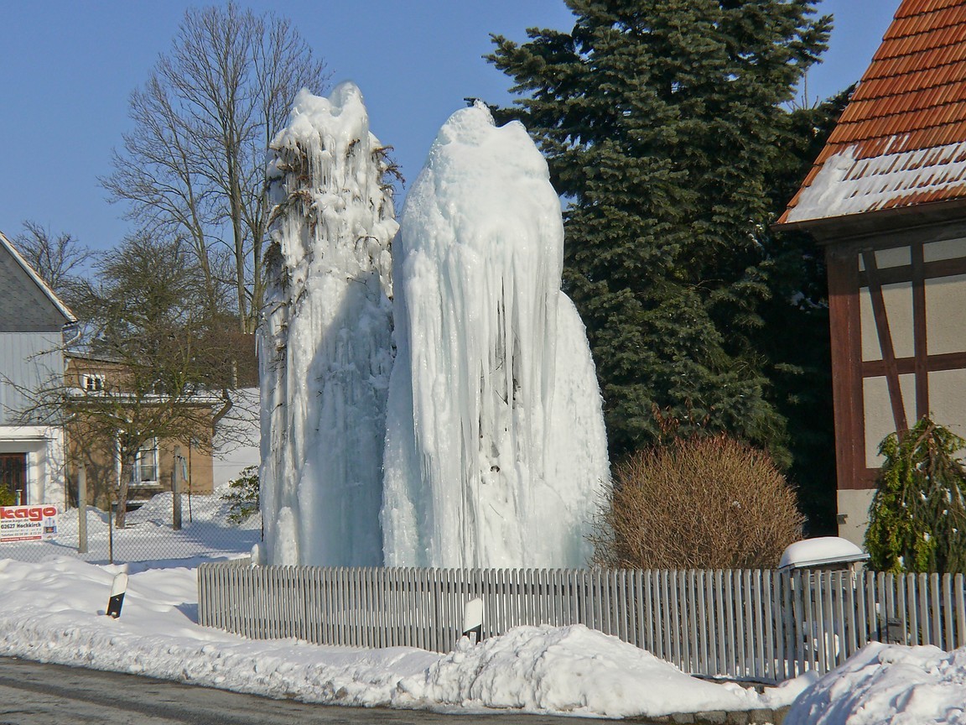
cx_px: 483
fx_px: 2205
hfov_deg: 24.7
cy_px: 362
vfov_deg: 18.7
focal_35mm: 79
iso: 100
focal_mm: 12.9
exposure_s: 1/1300
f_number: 5.6
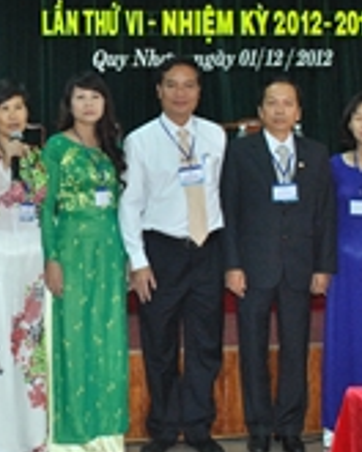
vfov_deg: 24.5
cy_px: 127
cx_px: -5
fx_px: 1031
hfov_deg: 19.3
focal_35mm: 77
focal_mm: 20
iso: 800
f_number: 5.6
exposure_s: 1/50
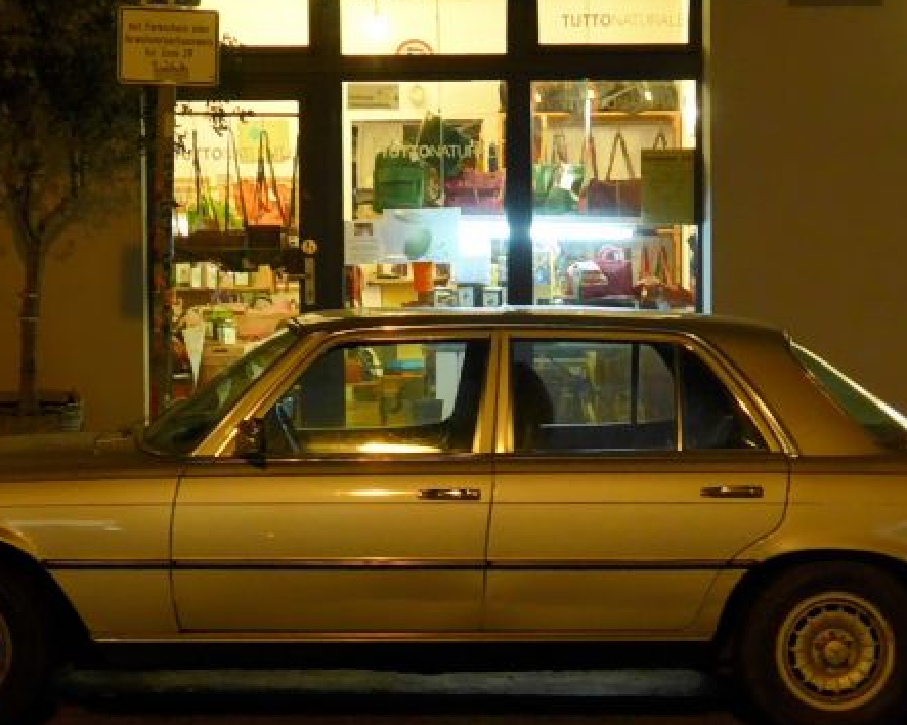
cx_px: 438
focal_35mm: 104
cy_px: 375
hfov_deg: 18.5
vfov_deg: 14.8
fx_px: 2791
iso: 400
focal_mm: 12
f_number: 3.5
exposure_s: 1/8
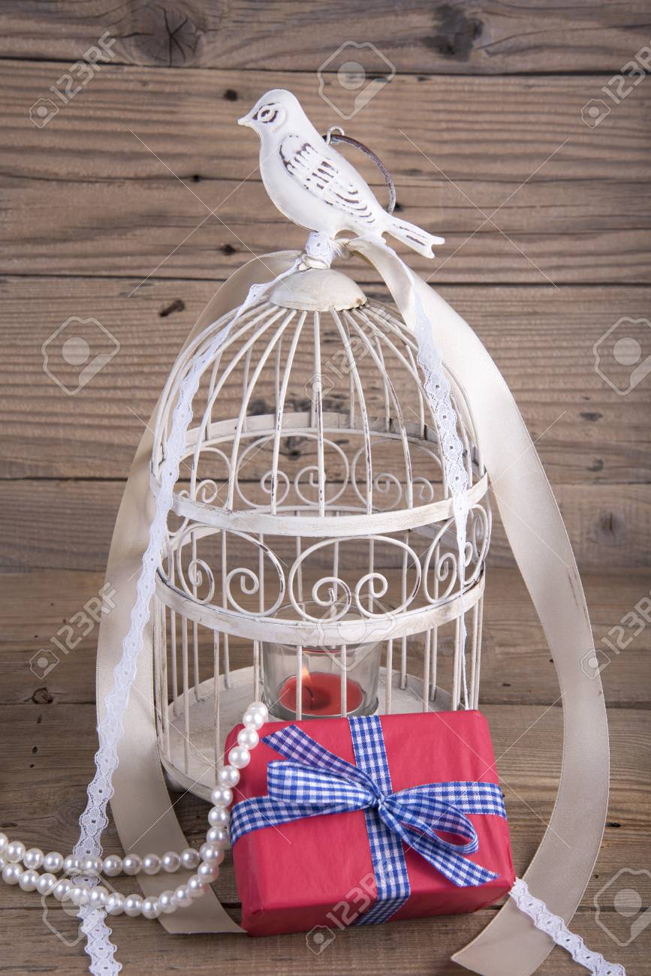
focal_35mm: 70
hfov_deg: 19.5
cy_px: 488
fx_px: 1898
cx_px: 326
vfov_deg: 28.8
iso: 100
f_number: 13
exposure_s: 1/200
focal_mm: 70
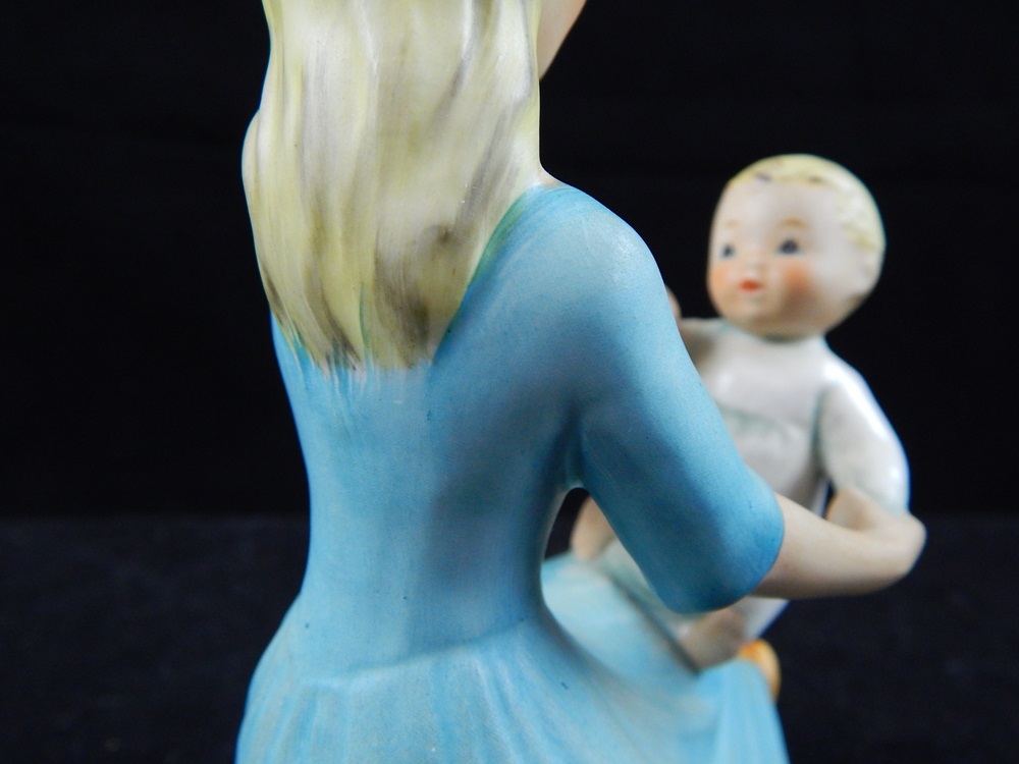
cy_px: 382
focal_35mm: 31
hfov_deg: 58.4
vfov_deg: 45.4
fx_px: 913
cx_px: 510
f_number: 3.2
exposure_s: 1/50
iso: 400
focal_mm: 5.6
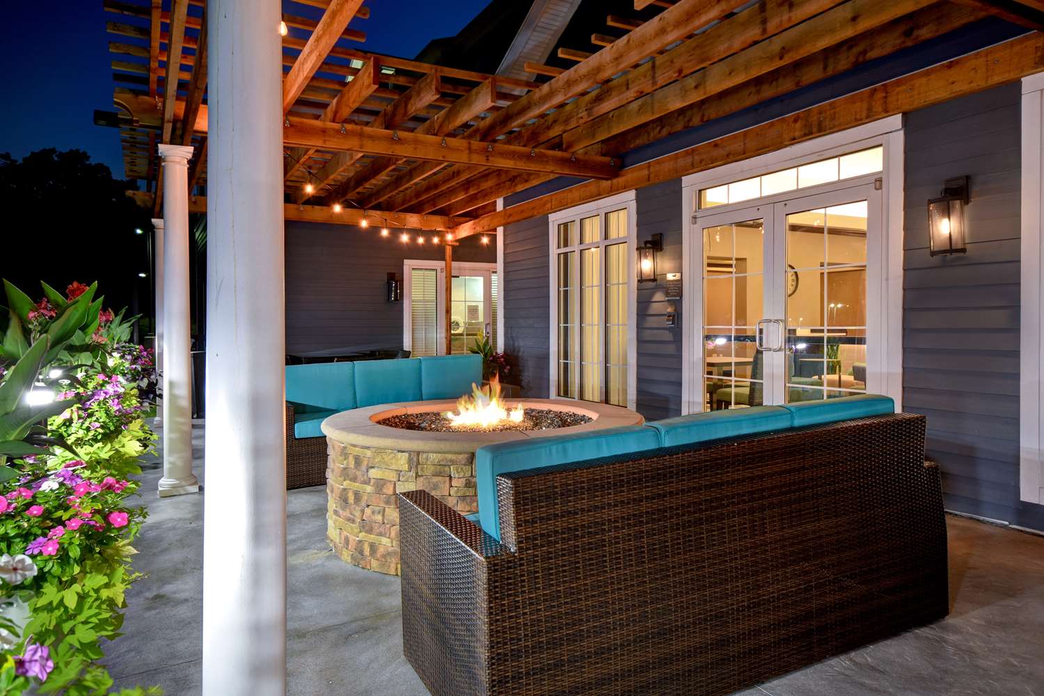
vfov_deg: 56.1
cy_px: 348
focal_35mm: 22
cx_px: 522
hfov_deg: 77.3
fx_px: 652
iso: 250
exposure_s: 1/3.33
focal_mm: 15
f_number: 7.1
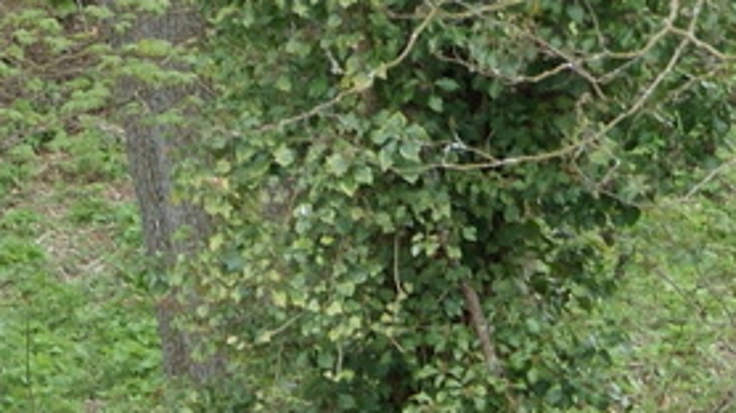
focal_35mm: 339
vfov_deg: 3.5
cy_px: -421
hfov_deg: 6.3
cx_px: 823
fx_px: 6612
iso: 250
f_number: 5.6
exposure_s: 1/80
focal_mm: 40
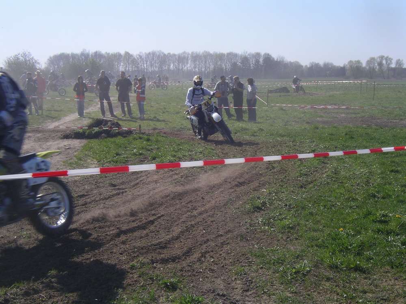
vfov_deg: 23.3
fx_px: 739
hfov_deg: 30.7
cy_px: 152
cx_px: 203
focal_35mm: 63
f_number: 8.1
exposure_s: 1/160
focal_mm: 9.8
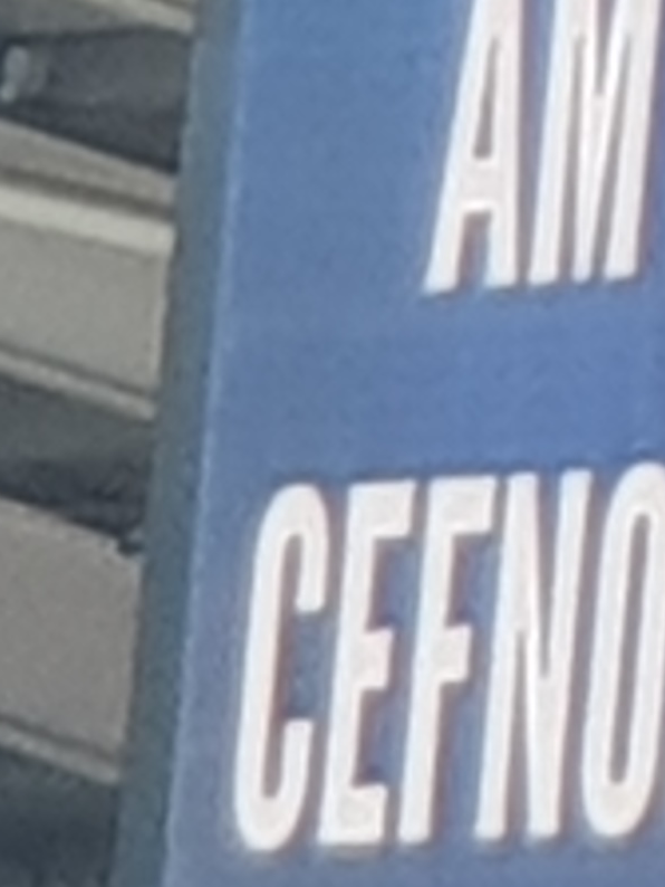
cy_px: 161
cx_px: 1645
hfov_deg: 5.4
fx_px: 6759
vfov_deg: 7.5
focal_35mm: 264
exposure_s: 1/114
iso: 25
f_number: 2.4
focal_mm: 6
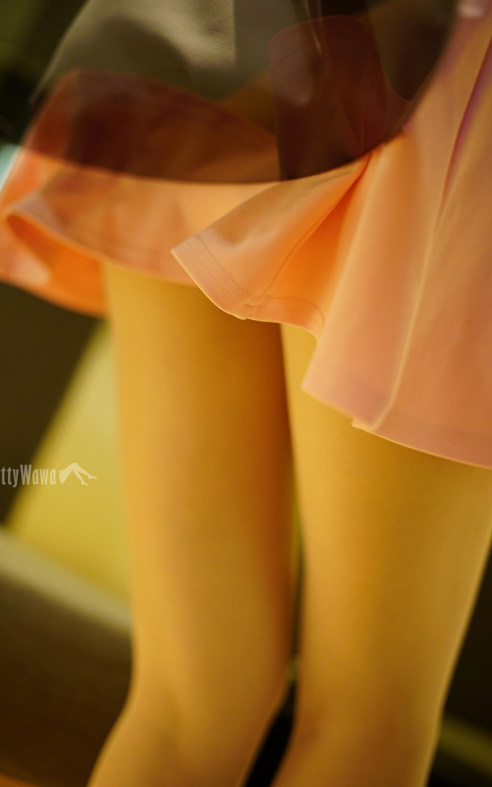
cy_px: 398
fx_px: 1116
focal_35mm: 52
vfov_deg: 38.9
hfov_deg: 24.9
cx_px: 235
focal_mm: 50
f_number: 1.8
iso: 800
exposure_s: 1/60
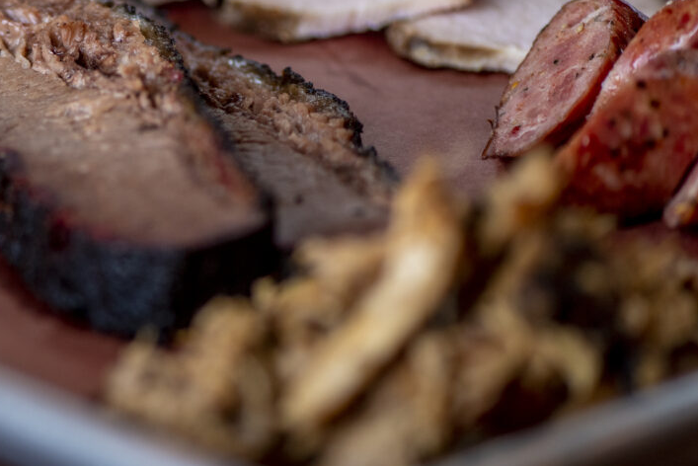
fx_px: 4422
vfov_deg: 6.0
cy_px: 124
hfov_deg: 9.0
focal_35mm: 228
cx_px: 10
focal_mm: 105
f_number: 4.5
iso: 320
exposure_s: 1/125
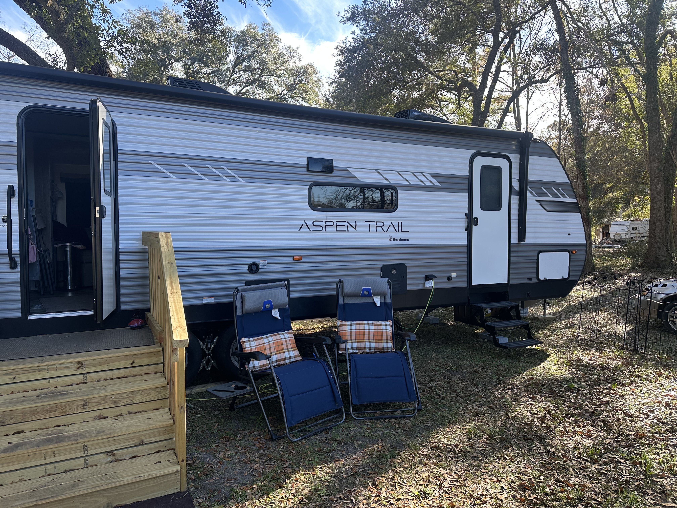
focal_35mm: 24
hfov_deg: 71.6
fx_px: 469
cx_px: 338
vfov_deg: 56.8
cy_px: 254
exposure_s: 1/535
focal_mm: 6.86
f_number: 1.78
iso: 80
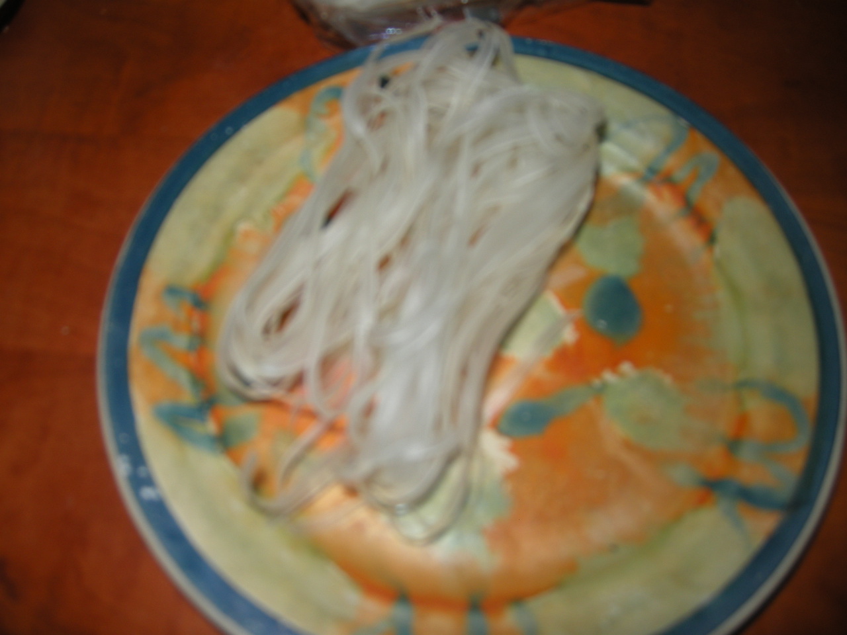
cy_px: 318
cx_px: 424
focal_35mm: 35
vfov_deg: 40.7
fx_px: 856
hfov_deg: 52.6
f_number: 2.7
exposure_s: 1/60
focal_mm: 7.5
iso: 64
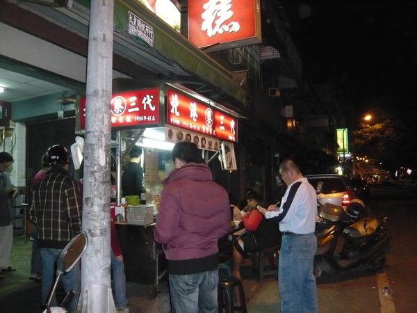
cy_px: 156
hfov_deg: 63.4
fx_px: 337
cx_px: 208
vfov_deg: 49.7
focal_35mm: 28
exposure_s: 1/30
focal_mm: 4.6
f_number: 2.8
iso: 400
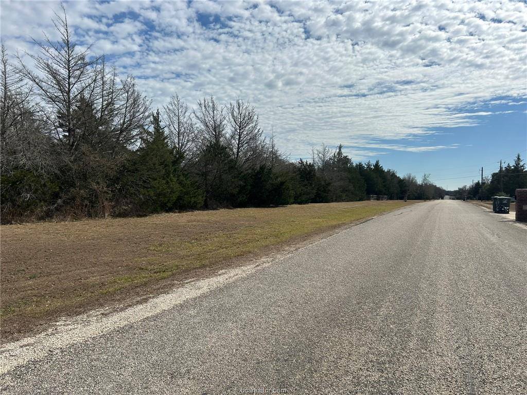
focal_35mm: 26
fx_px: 396
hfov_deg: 67.3
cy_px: 198
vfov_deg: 53.1
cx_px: 264
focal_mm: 5.7
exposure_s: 1/9434
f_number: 1.5
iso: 50
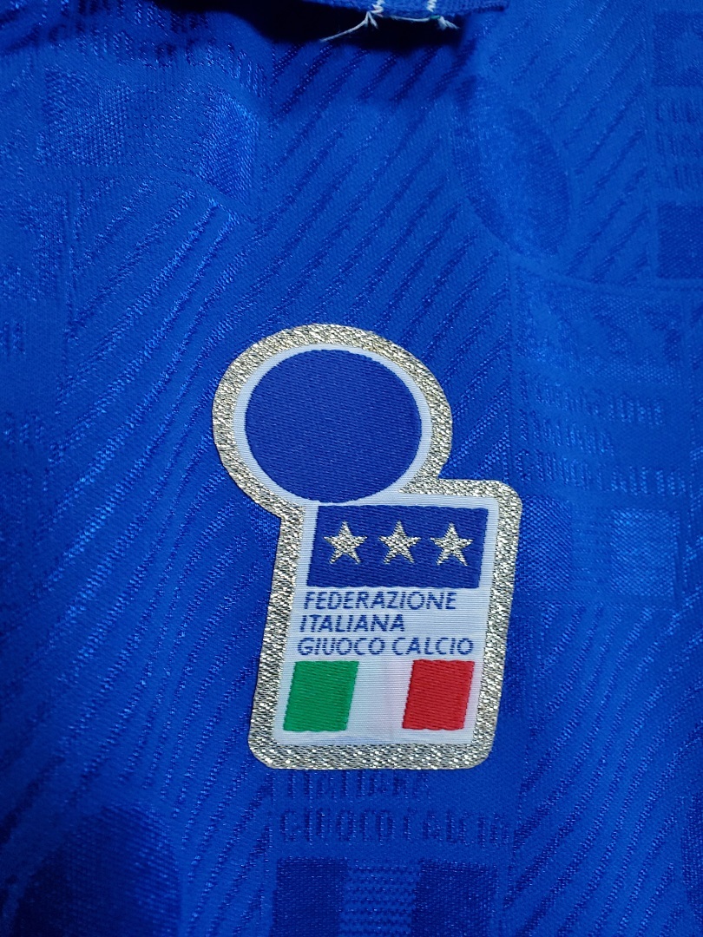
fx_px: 704
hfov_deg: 53.1
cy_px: 468
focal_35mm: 26
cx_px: 352
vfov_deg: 67.3
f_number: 2.4
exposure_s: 1/15
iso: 200
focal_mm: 4.3
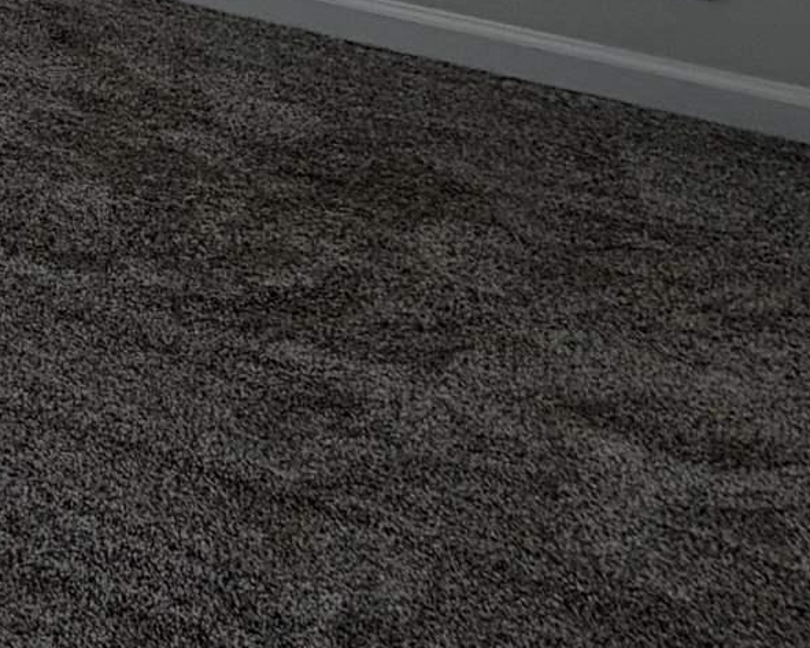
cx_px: -914
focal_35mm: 71
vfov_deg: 17.1
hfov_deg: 17.1
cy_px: -569
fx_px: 1702
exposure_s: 1/502
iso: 64
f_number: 2.2
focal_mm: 2.22
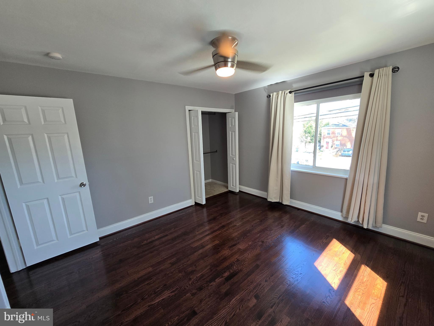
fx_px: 163
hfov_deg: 106.2
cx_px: 217
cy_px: 163
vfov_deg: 89.9
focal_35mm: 13
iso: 80
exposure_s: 1/60
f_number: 2.2
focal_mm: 2.2
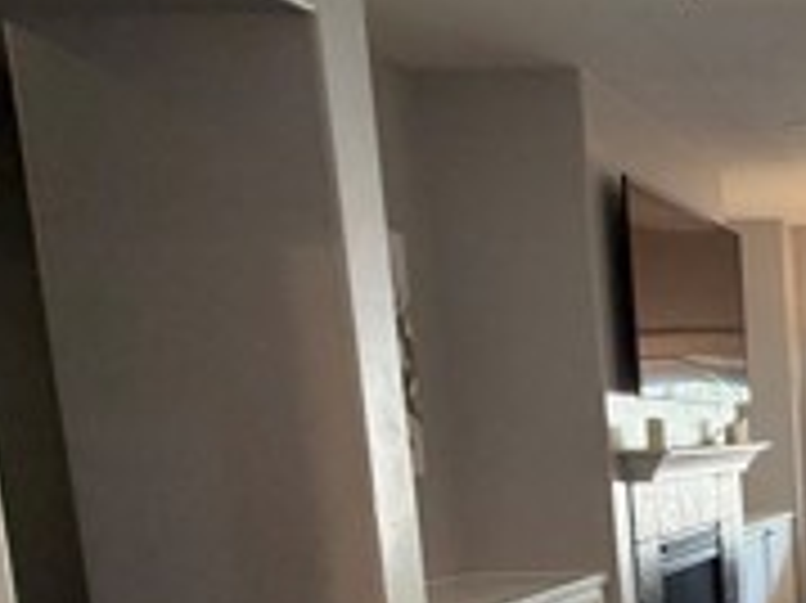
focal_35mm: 50
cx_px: 1108
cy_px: 594
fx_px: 1163
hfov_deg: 29.1
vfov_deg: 27.5
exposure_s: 1/60
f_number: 2.2
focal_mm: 2.22
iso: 250
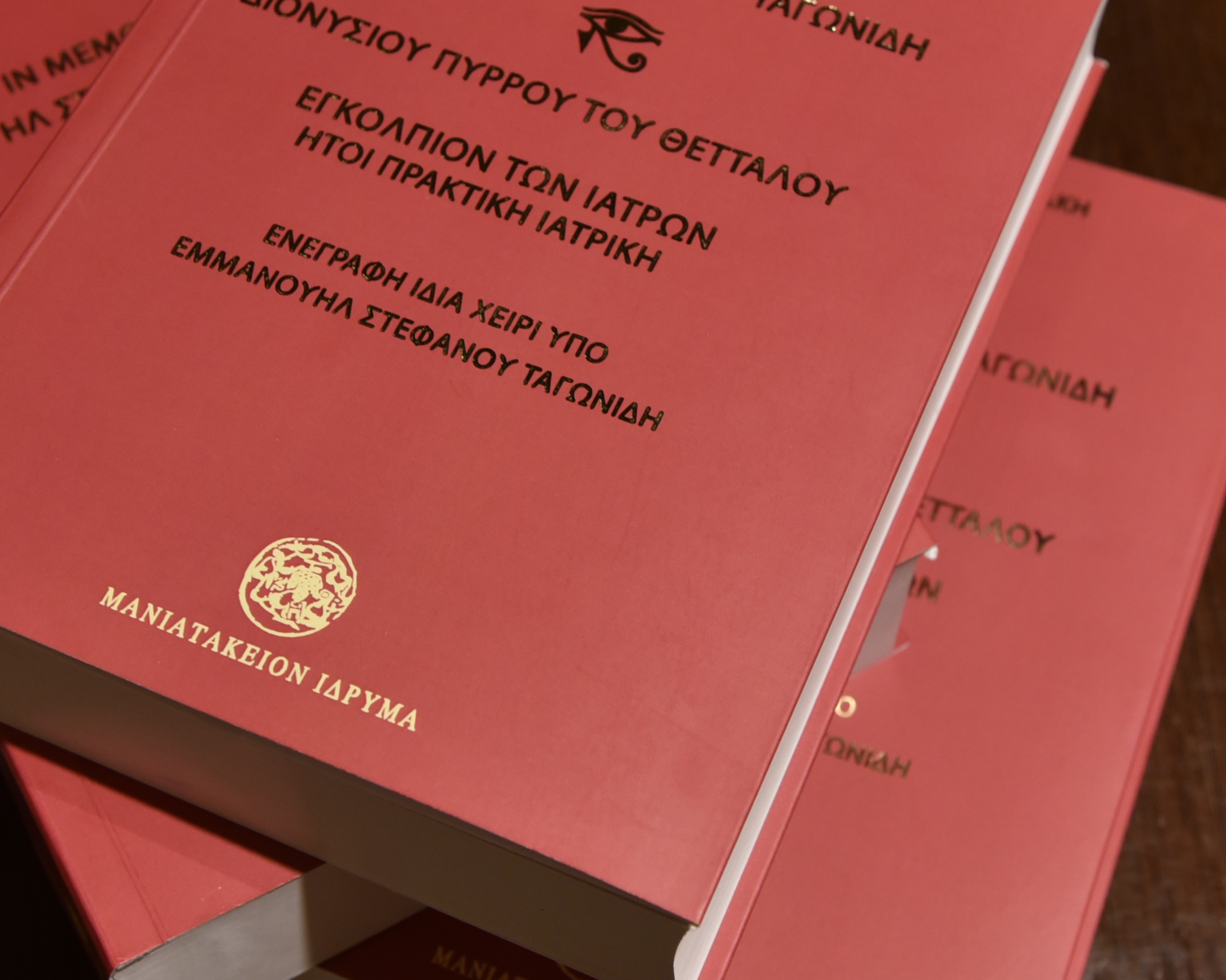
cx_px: 630
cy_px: 381
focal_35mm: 75
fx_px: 2721
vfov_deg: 20.4
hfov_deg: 25.4
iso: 1000
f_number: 5
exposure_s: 1/80
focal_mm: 34
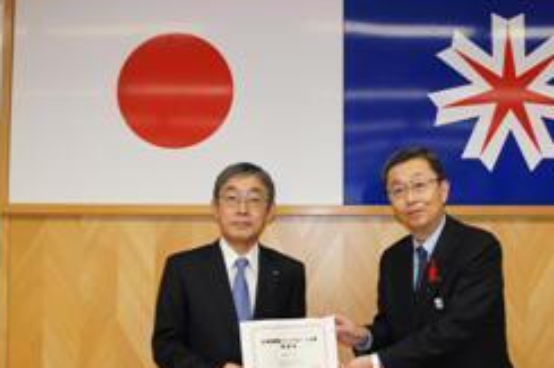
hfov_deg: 40.3
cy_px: 208
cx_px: 319
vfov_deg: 27.5
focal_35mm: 49
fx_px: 754
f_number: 4
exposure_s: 1/60
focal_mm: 20
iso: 400
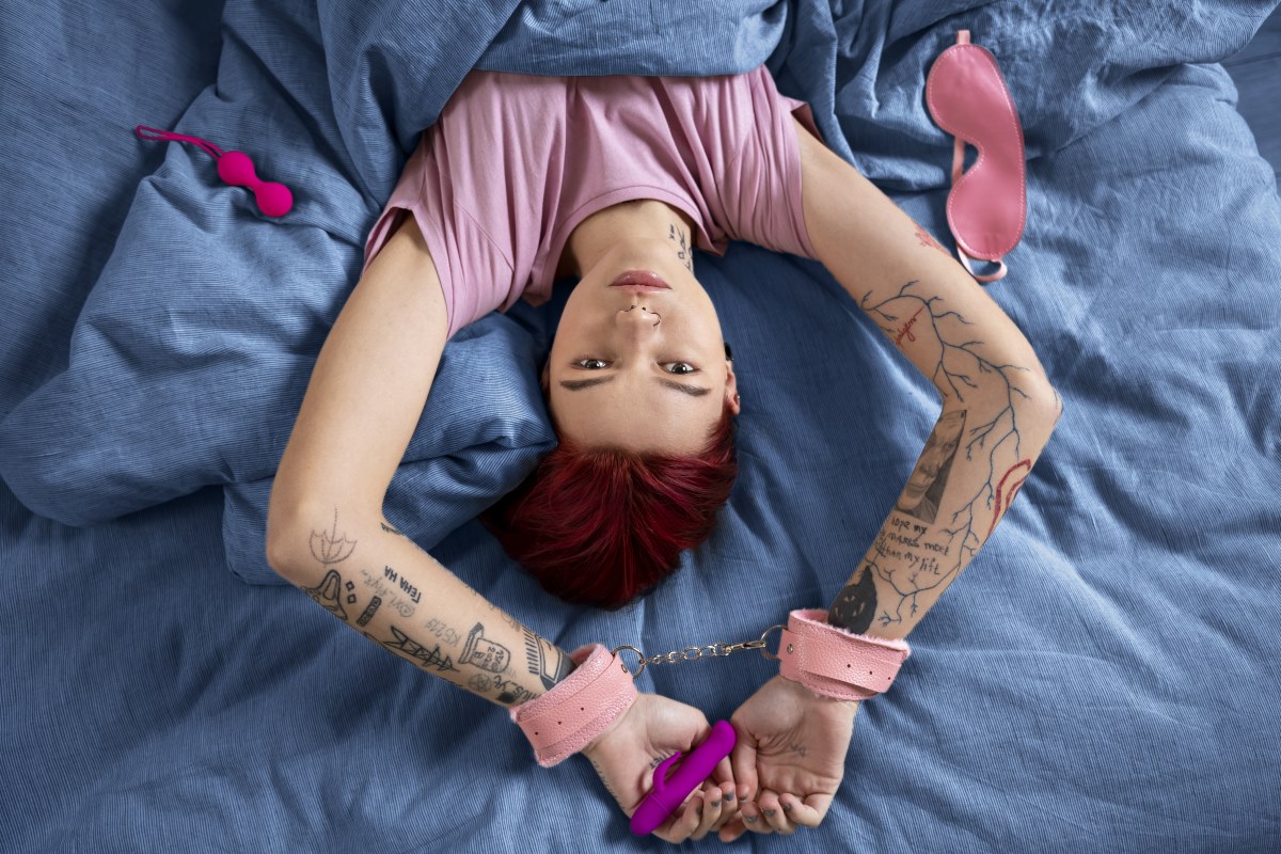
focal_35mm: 28
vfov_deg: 46.4
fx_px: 996
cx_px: 640
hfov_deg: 65.5
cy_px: 427
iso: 160
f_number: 3.5
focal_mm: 28
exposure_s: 1/125
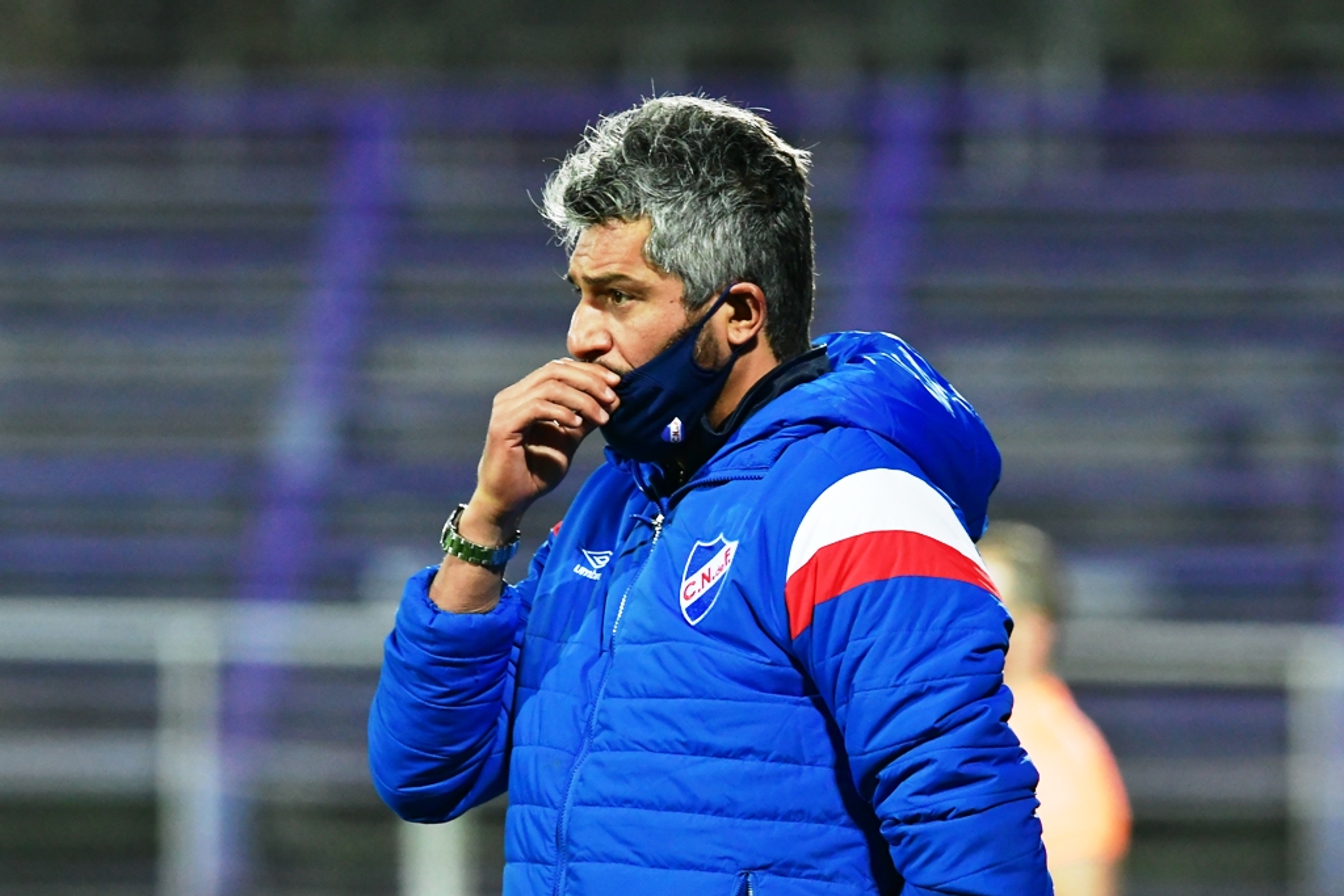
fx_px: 29869
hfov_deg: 2.6
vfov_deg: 1.7
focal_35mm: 800
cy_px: 448
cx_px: 672
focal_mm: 400
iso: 4000
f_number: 5.6
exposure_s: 1/320
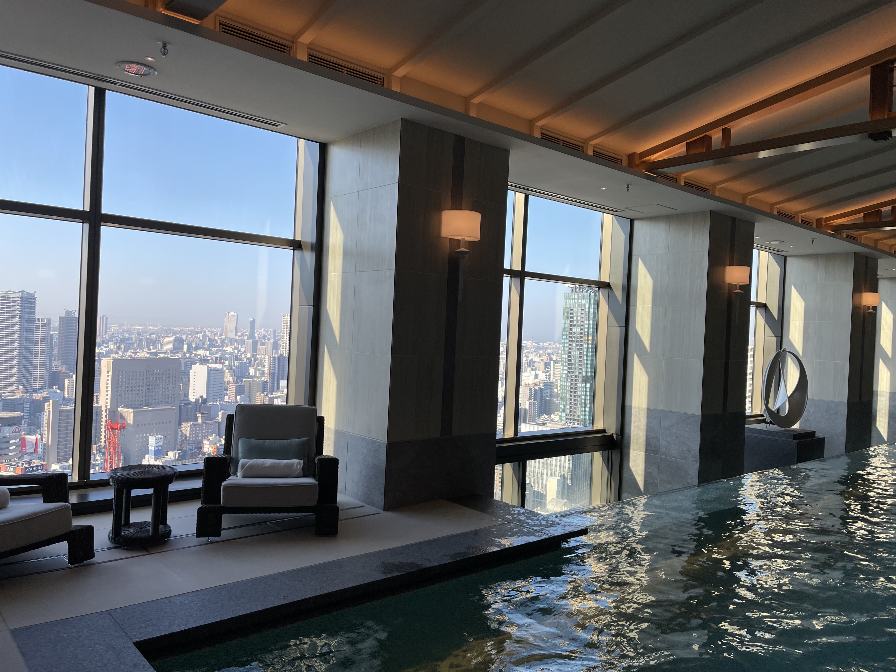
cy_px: 336
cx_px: 448
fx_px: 647
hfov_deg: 69.4
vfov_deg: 54.9
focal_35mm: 25
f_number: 1.6
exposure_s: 1/1003
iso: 50
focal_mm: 5.1
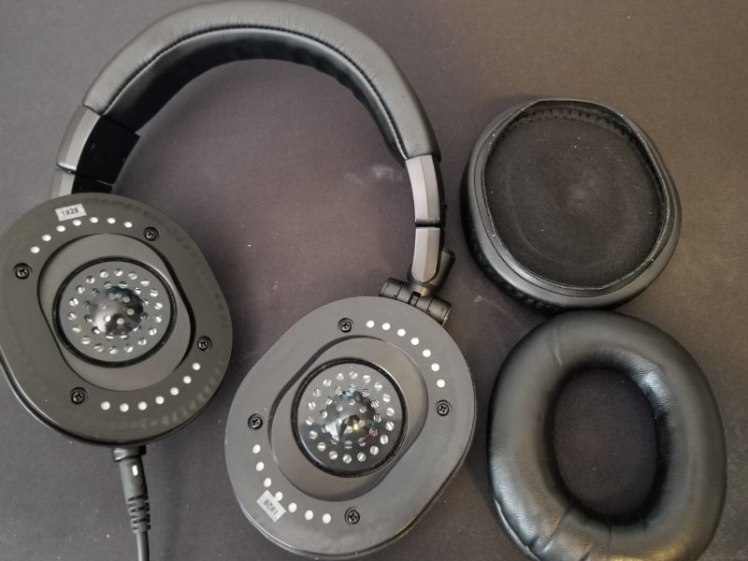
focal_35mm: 26
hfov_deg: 67.3
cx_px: 374
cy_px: 280
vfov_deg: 53.1
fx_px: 562
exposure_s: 1/10
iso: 400
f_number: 1.7
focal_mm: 4.25
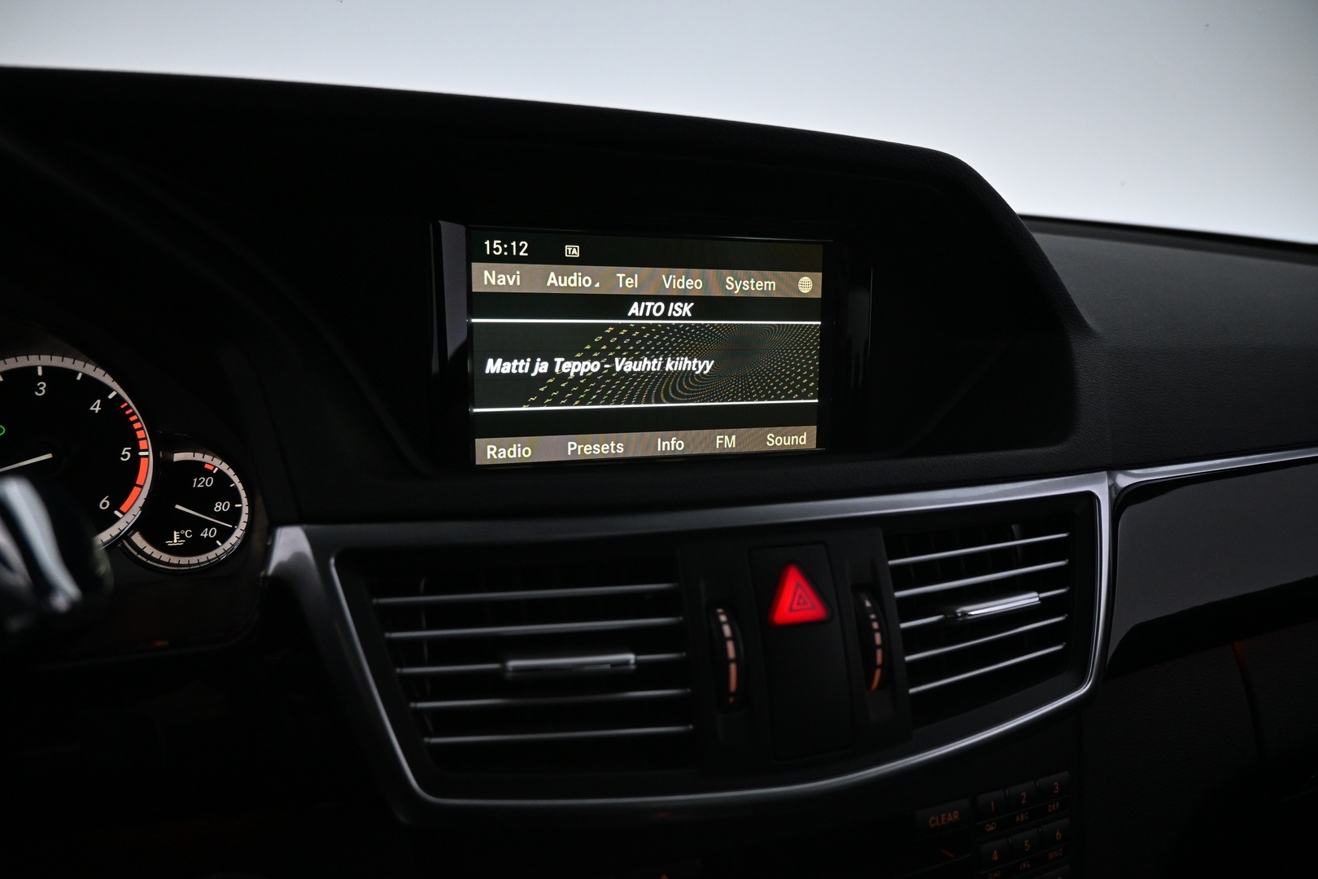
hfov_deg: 73.7
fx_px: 879
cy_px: 440
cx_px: 659
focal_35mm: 24
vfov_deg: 53.1
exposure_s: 1/125
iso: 1800
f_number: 3.5
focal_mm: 16
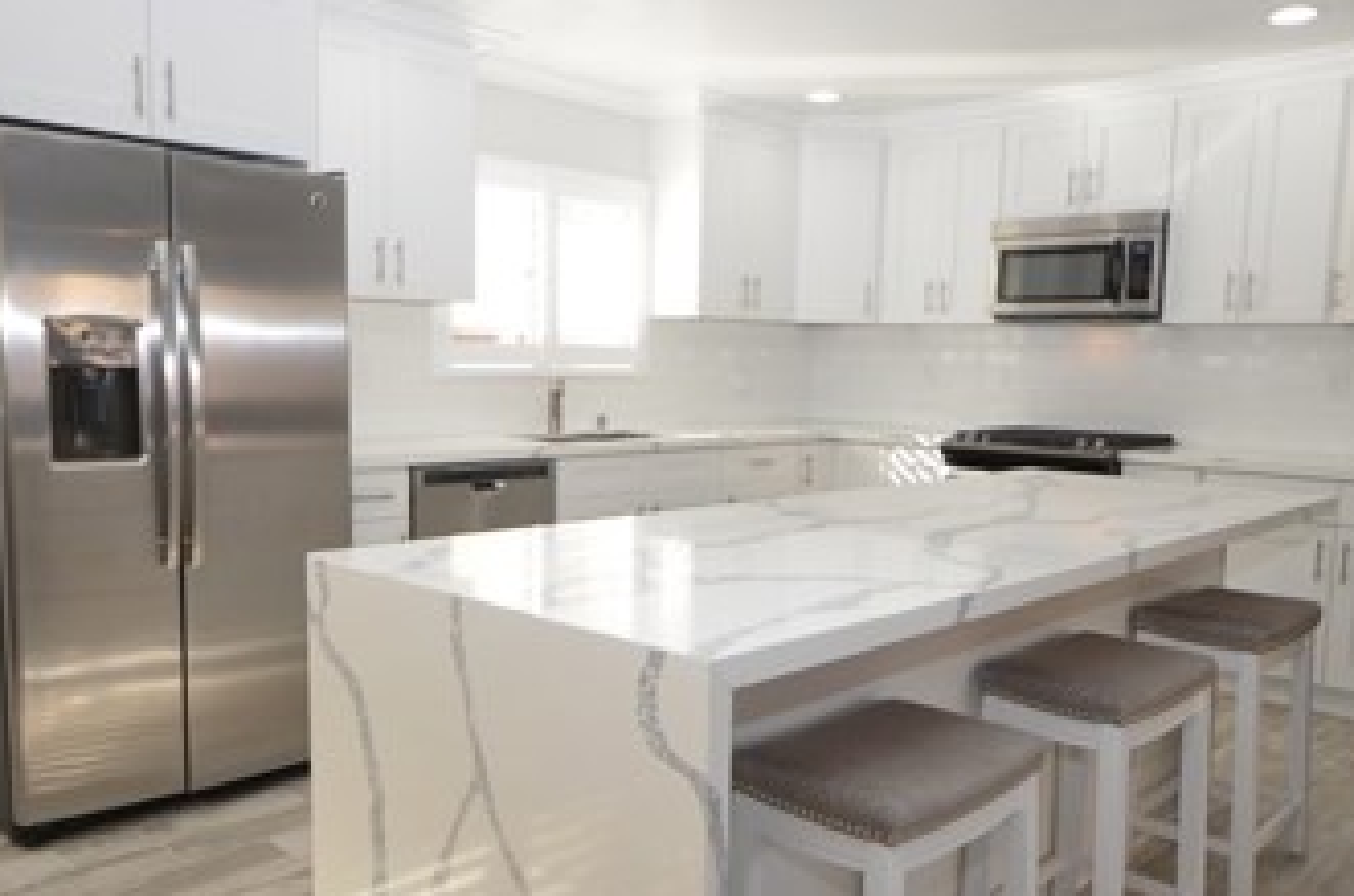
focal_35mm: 29
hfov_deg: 63.8
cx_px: 695
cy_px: 536
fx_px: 1088
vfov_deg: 44.5
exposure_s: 1/100
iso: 200
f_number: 5
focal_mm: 10
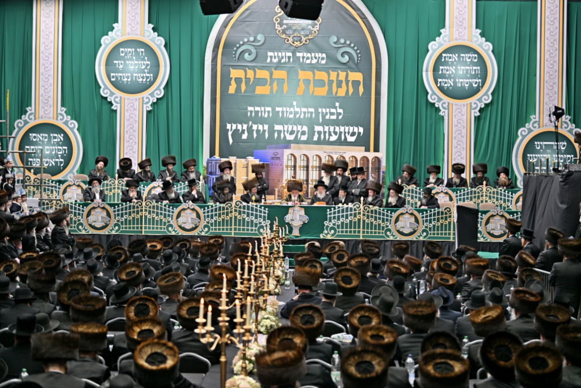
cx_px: 290
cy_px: 194
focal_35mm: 70
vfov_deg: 19.5
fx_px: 1130
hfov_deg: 28.8
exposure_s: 1/250
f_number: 2.8
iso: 200
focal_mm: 70
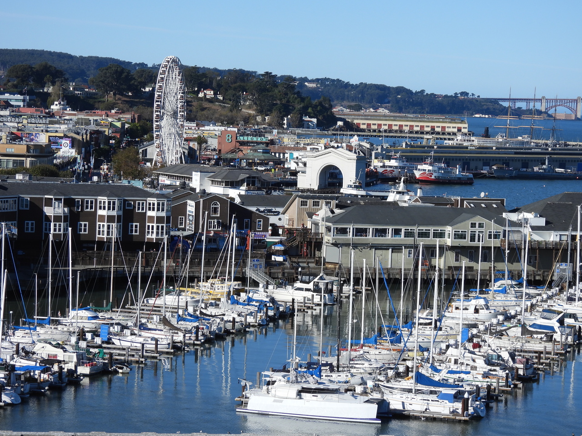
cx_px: 291
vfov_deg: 12.9
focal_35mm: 115
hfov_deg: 17.1
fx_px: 1933
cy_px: 218
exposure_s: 1/1250
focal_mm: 20.5
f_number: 4
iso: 100
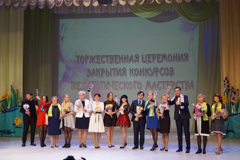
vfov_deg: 29.8
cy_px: 80
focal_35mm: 45
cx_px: 120
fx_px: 300
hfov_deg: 43.6
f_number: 4.5
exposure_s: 1/160
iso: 1000
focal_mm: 30
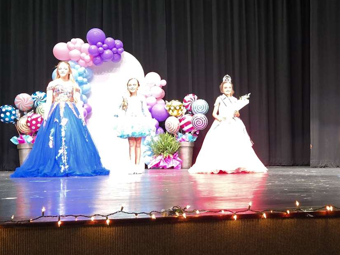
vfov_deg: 49.5
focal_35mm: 28
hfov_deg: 63.3
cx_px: 153
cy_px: 106
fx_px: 275
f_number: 1.8
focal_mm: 5.4
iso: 640
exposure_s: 1/120
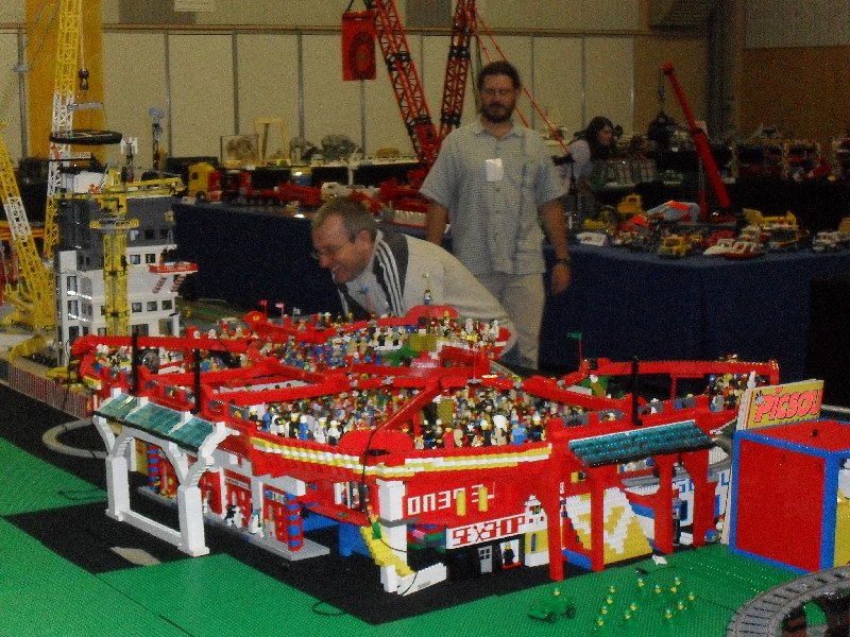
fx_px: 1621
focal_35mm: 66
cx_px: 425
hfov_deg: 29.4
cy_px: 318
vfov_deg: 22.3
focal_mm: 11.7
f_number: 4.6
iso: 400
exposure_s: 1/60
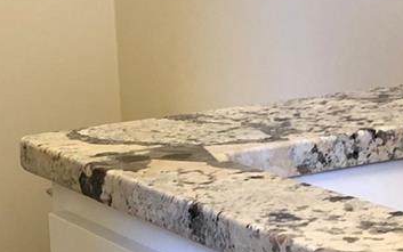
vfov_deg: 10.1
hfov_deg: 16.1
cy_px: 275
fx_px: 1417
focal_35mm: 129
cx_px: 123
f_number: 1.8
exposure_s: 1/24
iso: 40
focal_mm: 4
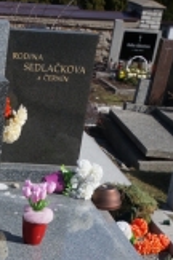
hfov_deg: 11.0
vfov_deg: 13.9
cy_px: 563
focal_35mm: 118
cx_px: -115
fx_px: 854
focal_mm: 16
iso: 100
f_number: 9
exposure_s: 1/250
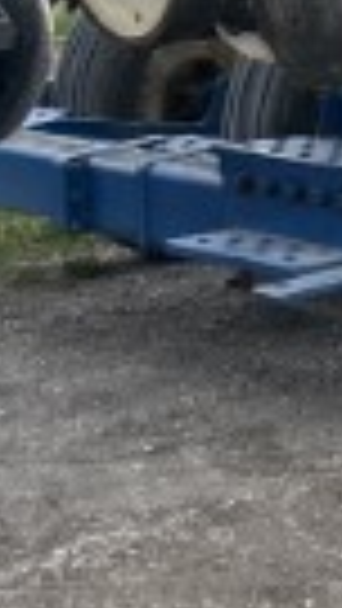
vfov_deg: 12.4
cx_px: 526
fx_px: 2707
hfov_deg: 7.1
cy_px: -171
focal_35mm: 168
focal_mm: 4.2
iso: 32
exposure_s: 1/1319
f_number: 1.6
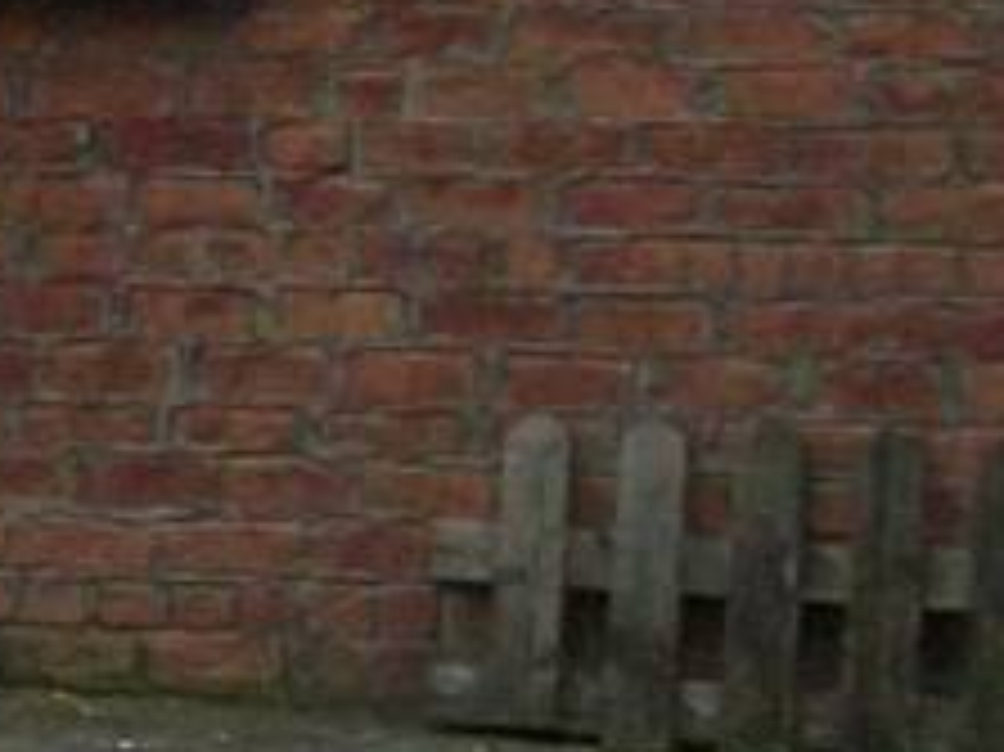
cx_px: -1940
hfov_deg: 7.6
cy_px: -495
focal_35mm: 230
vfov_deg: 6.3
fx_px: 6667
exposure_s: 1/500
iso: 323
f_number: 2.9
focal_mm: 5.7
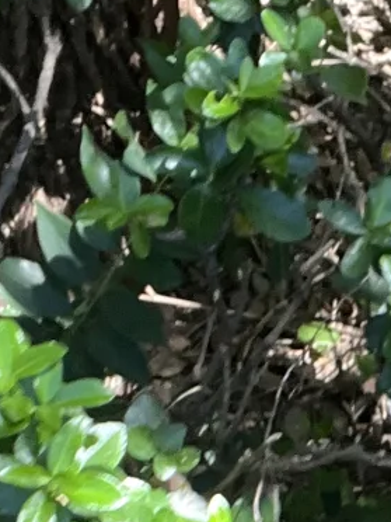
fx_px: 1747
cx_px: 575
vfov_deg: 16.0
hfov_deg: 12.2
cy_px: 697
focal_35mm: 116
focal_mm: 2.71
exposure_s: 1/121
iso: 80
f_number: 2.2
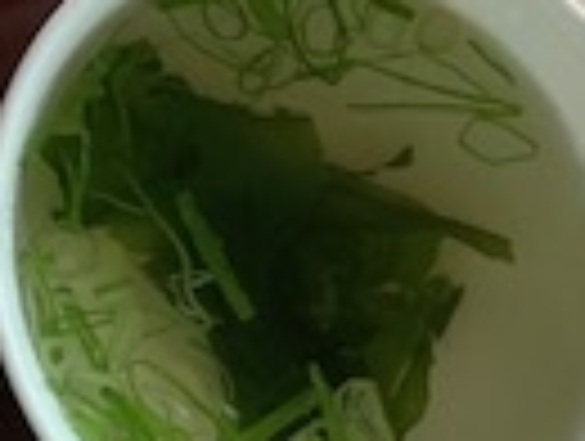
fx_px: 2167
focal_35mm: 128
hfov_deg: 13.1
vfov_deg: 11.1
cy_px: -252
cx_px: -626
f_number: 1.8
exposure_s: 1/50
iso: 50
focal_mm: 4.25
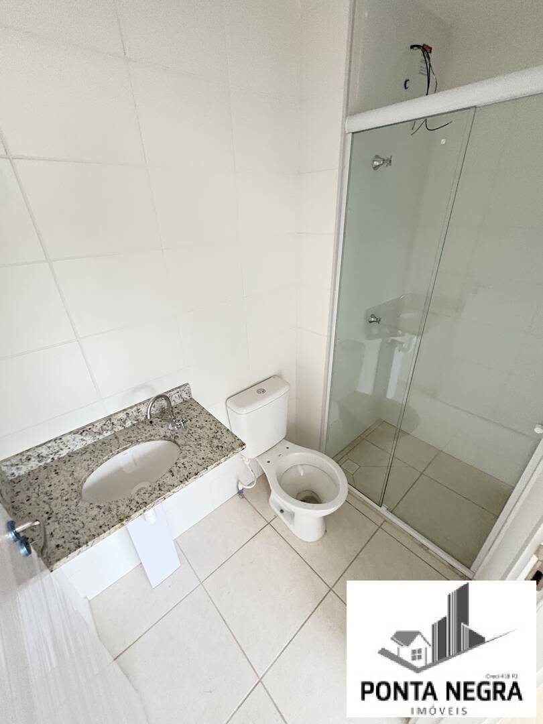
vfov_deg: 102.1
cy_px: 362
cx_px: 272
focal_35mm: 14
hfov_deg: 85.7
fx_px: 293
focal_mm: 2.22
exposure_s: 1/40
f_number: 2.2
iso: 1000
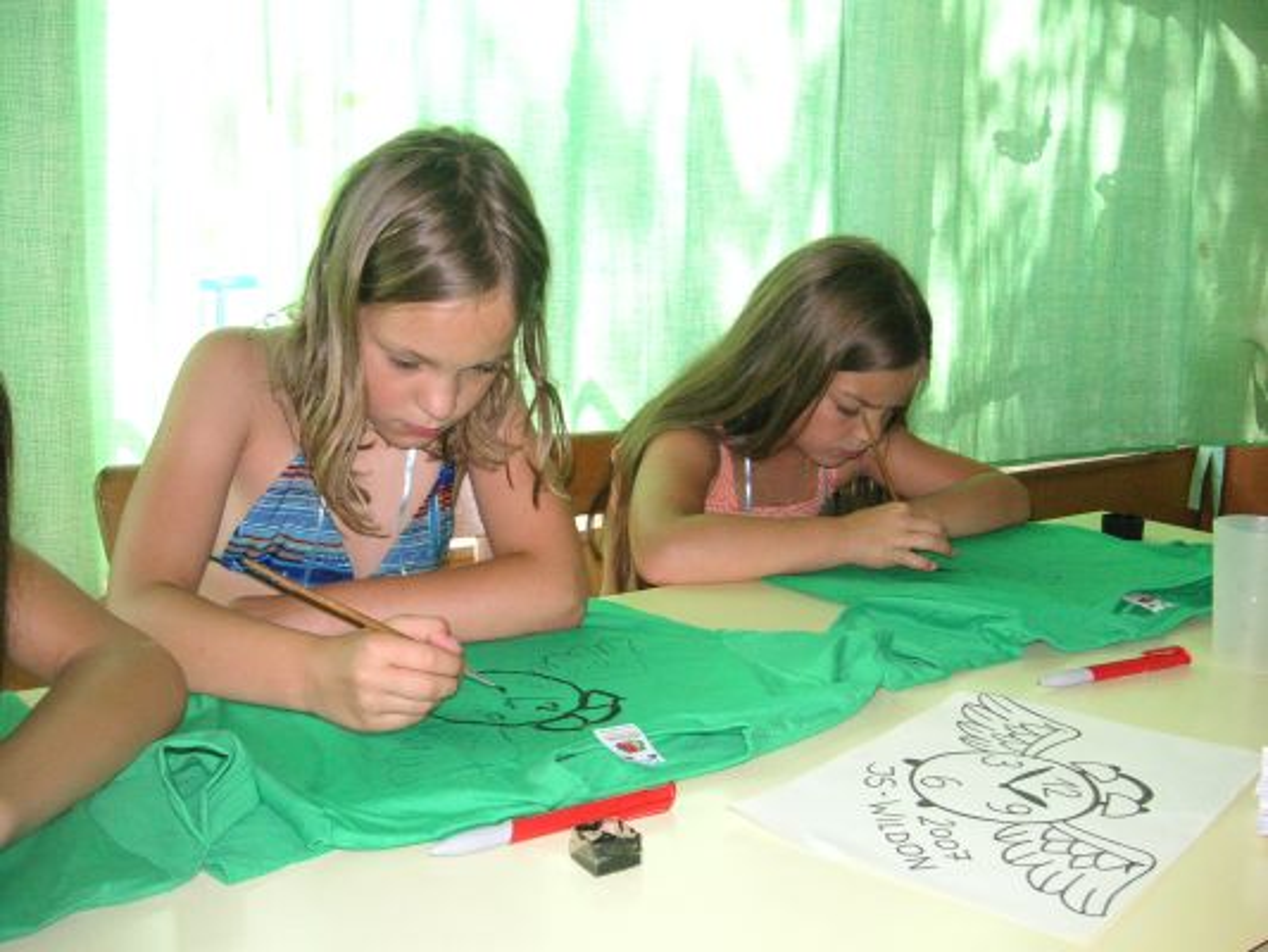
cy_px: 476
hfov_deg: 50.1
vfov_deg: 38.7
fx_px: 1356
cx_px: 634
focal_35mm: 37
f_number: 2.8
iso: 160
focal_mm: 6.1
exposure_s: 1/90
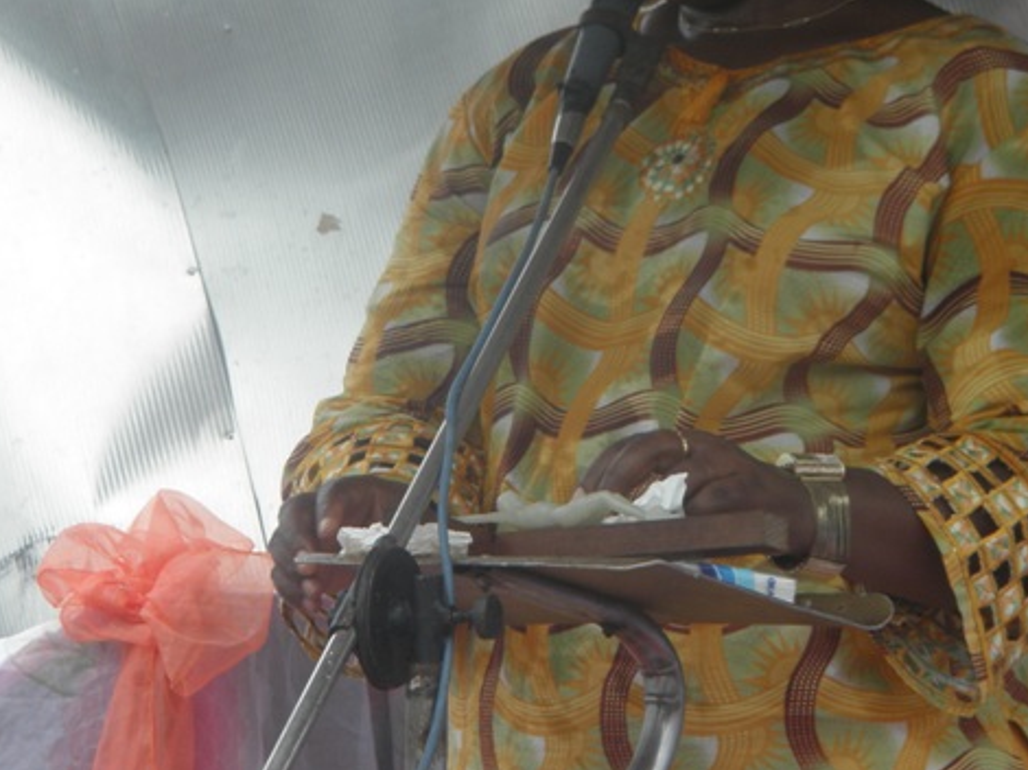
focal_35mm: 206
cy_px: 127
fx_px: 6115
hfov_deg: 9.6
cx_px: 693
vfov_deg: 7.2
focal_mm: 21
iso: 64
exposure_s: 1/160
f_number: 5.3
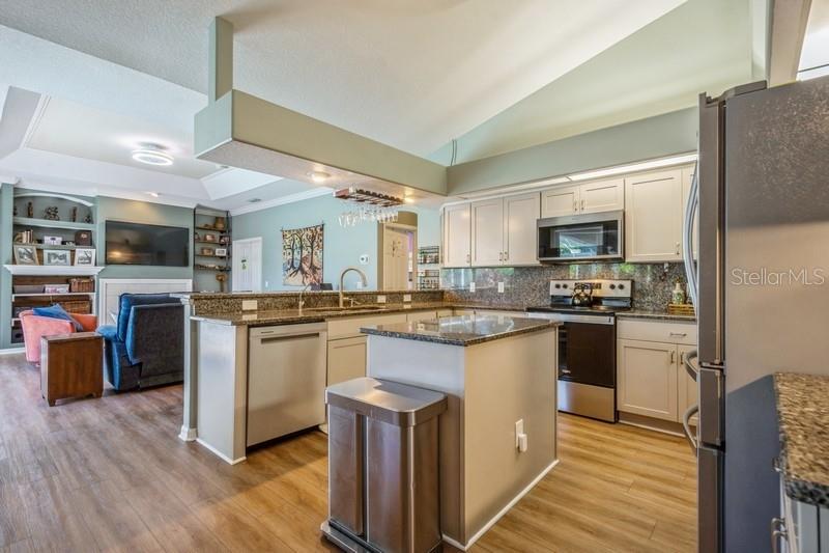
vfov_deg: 72.0
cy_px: 276
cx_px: 414
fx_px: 380
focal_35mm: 16
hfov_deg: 95.0
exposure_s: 1/6
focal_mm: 11
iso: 200
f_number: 8
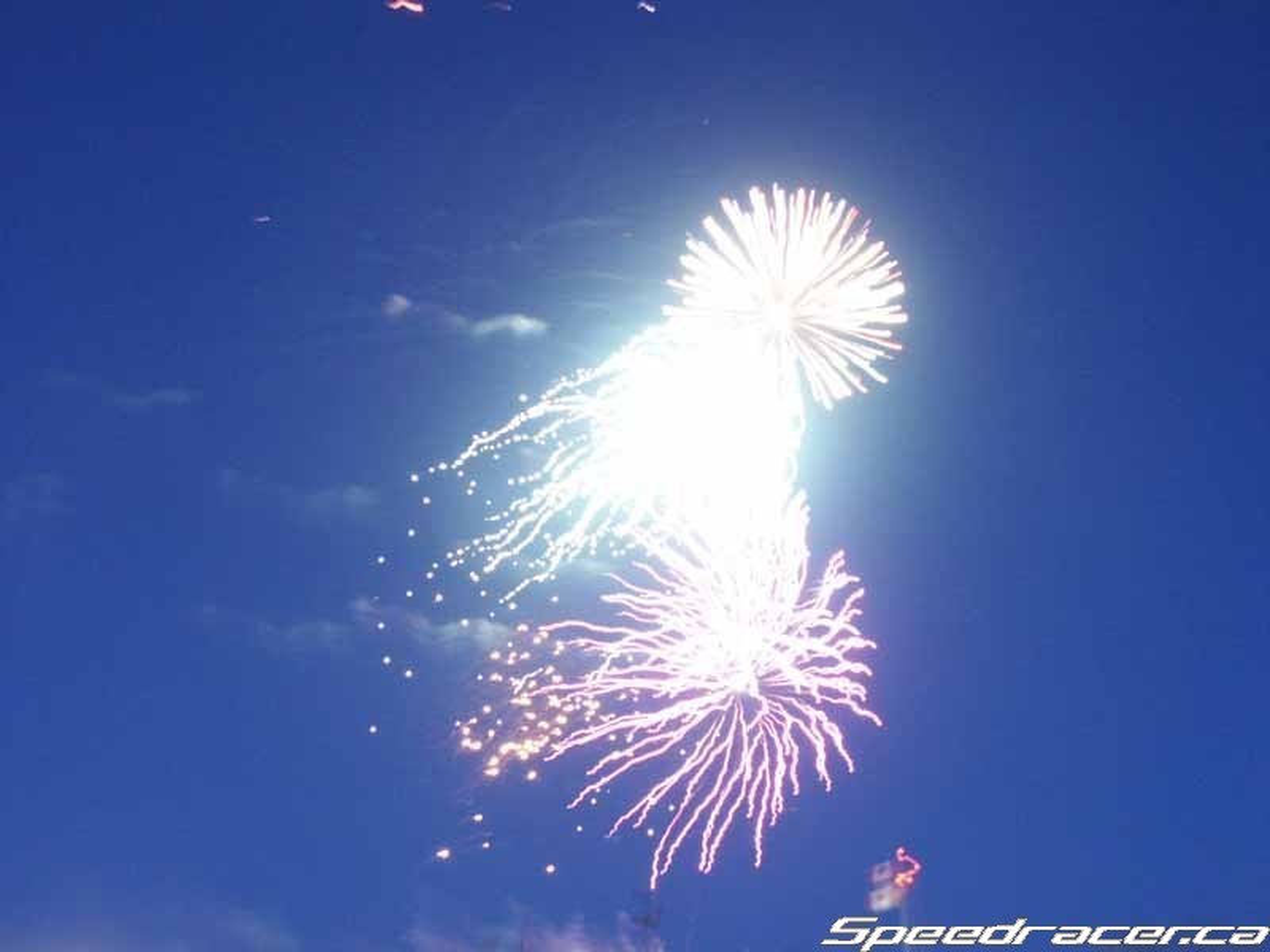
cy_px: 476
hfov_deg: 30.7
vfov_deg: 23.3
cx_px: 635
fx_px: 2311
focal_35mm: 63
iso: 250
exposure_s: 4
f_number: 3.5
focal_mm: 15.63
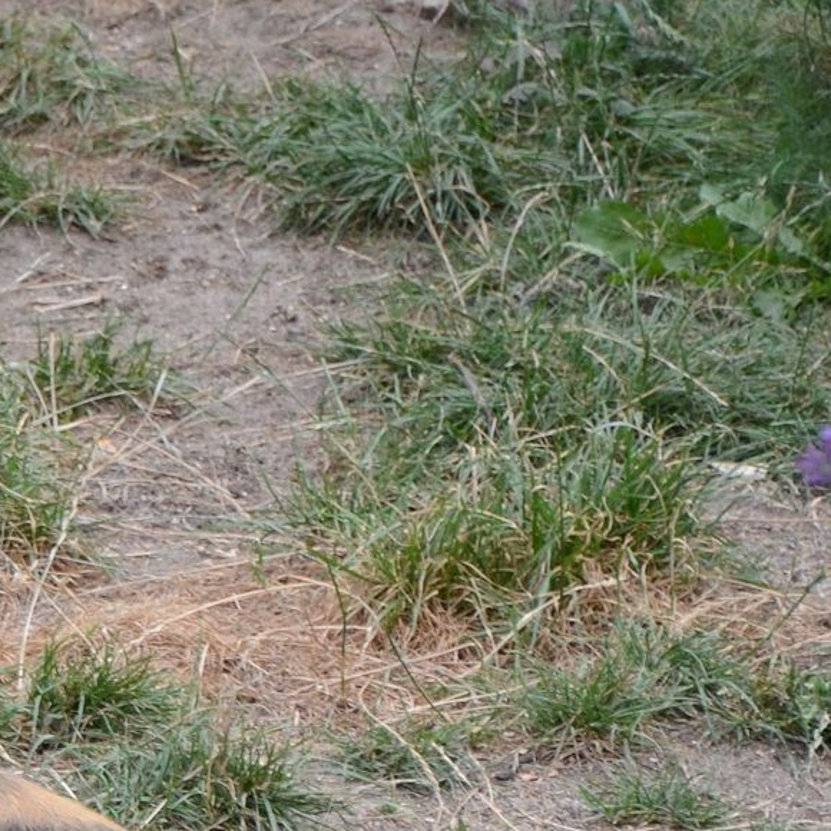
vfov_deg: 3.3
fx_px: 14441
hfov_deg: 3.3
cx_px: -503
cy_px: 914
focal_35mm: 532
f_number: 5.6
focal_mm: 105
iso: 200
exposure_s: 1/160
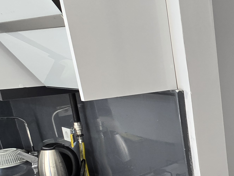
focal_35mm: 39
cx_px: 329
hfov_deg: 31.5
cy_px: 128
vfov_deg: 36.1
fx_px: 264
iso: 160
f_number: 2.2
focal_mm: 2.2
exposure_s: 1/100
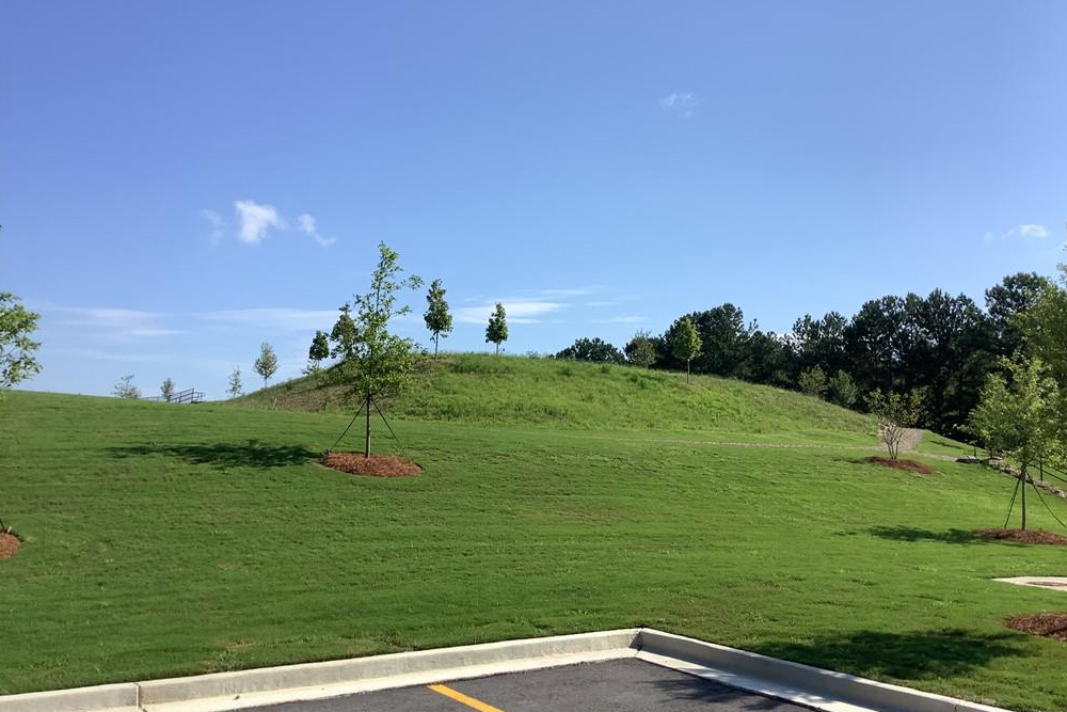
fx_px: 978
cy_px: 328
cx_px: 541
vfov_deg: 40.0
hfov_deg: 57.2
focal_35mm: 33
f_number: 2.4
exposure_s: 1/1404
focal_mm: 3.3
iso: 25
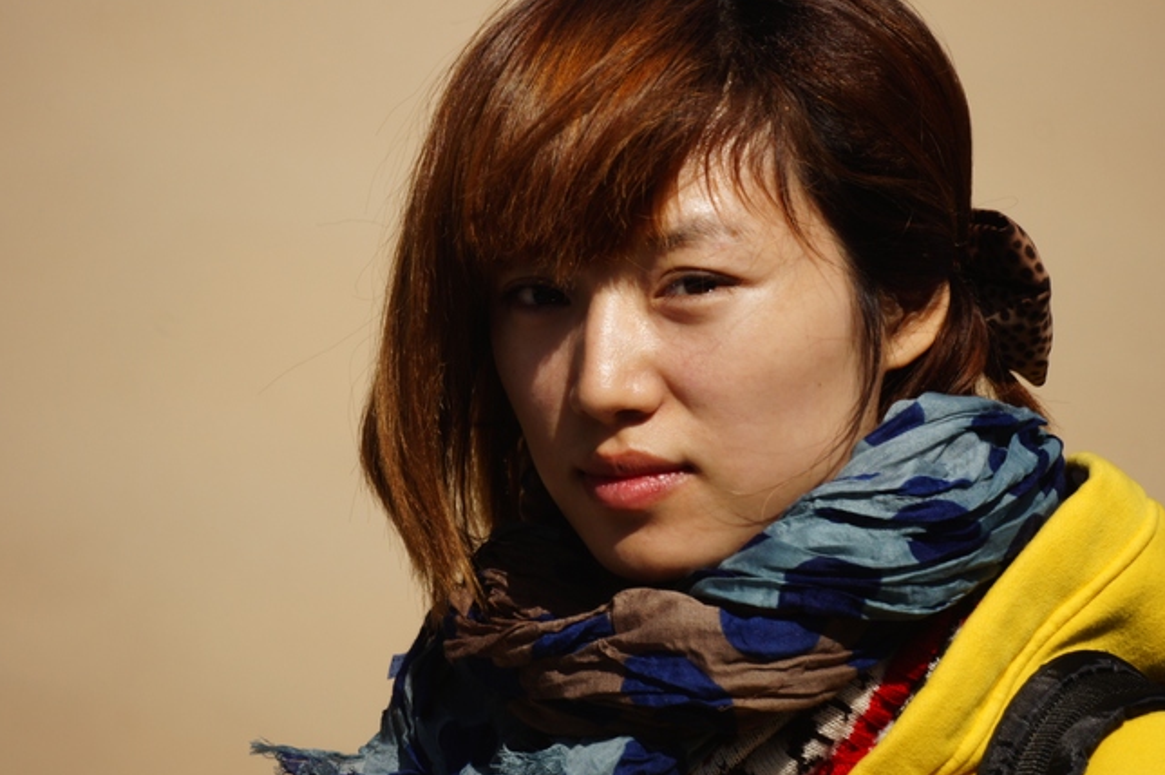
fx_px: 26347
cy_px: 368
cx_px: 613
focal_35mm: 815
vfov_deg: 1.7
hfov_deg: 2.5
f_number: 8
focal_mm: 500
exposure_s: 1/1000
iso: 200
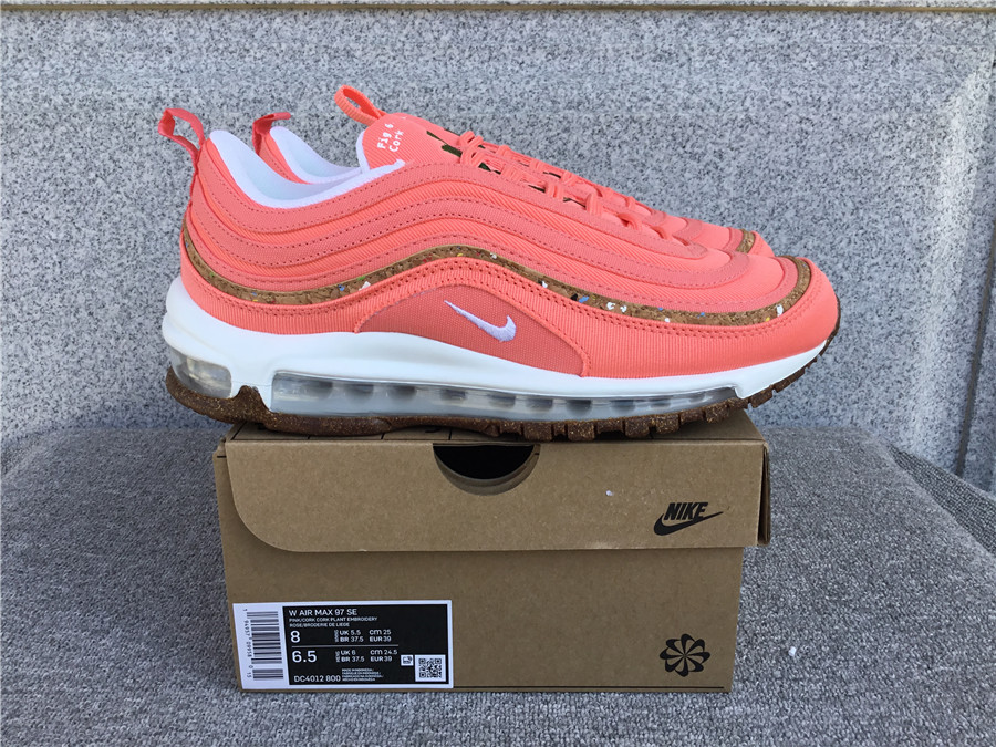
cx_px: 498
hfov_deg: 58.4
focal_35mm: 31
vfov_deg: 45.4
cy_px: 374
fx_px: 892
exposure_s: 1/348
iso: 25
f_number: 2.4
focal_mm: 3.3
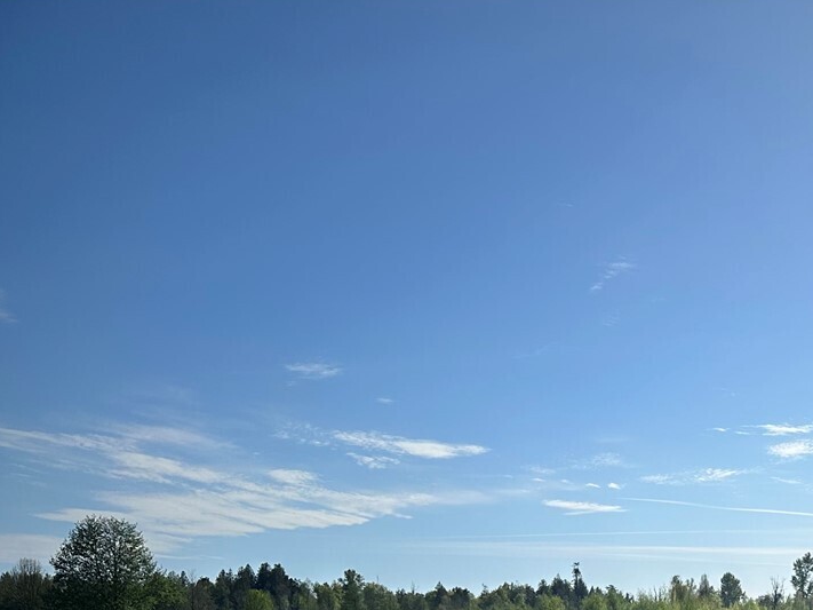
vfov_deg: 25.1
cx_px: 895
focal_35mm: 54
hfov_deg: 31.5
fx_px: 1268
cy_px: 675
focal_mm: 6.86
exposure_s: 1/9709
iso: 80
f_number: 1.78
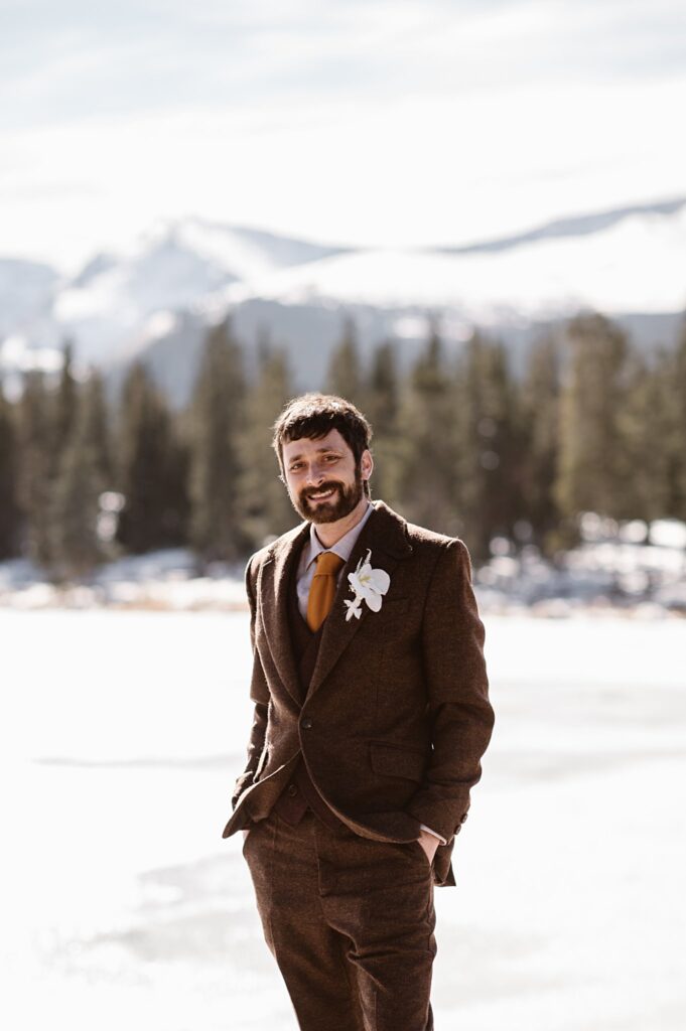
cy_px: 516
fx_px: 2434
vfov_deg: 23.9
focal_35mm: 85
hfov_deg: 16.0
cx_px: 343
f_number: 2.2
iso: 100
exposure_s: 1/1600
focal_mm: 85
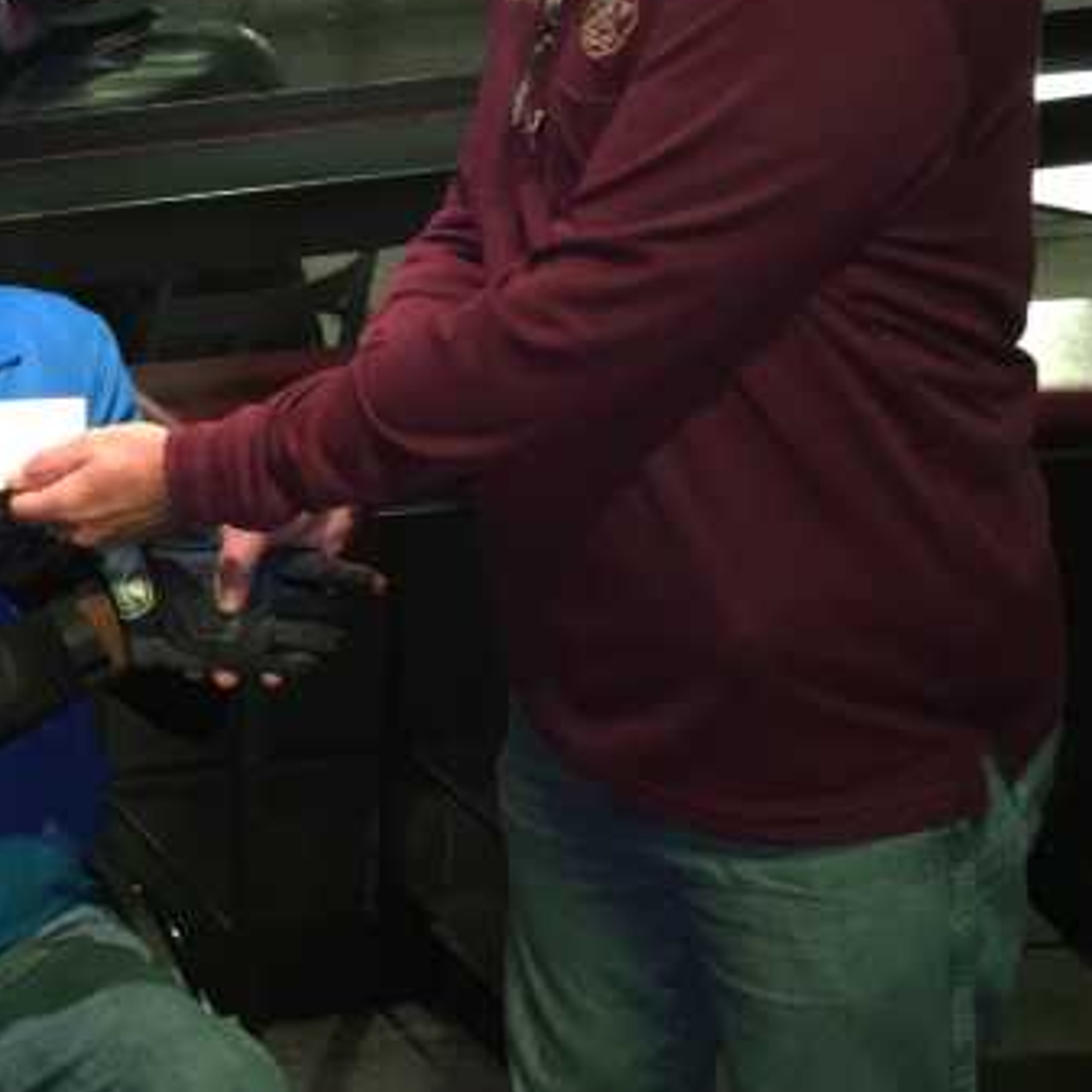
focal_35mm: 78
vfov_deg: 22.2
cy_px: 470
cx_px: -424
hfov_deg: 19.9
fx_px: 2784
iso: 160
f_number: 2.2
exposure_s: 1/16
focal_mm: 4.15
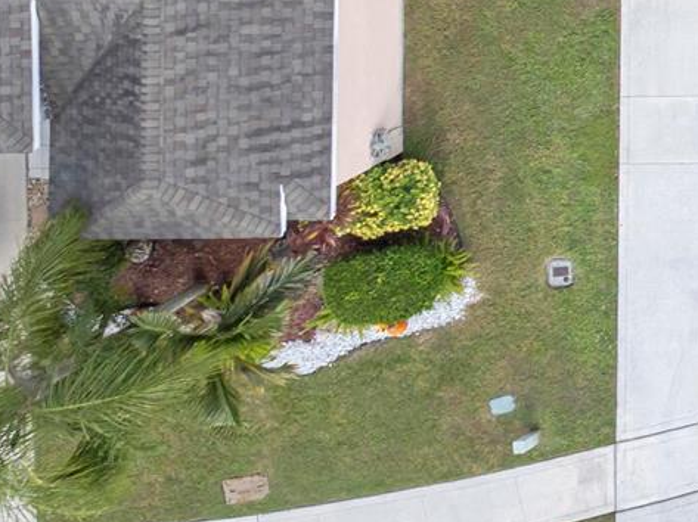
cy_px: -347
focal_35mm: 104
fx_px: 2095
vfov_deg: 13.1
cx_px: 1378
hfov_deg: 15.3
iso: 110
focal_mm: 12.29
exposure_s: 1/15
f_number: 2.8
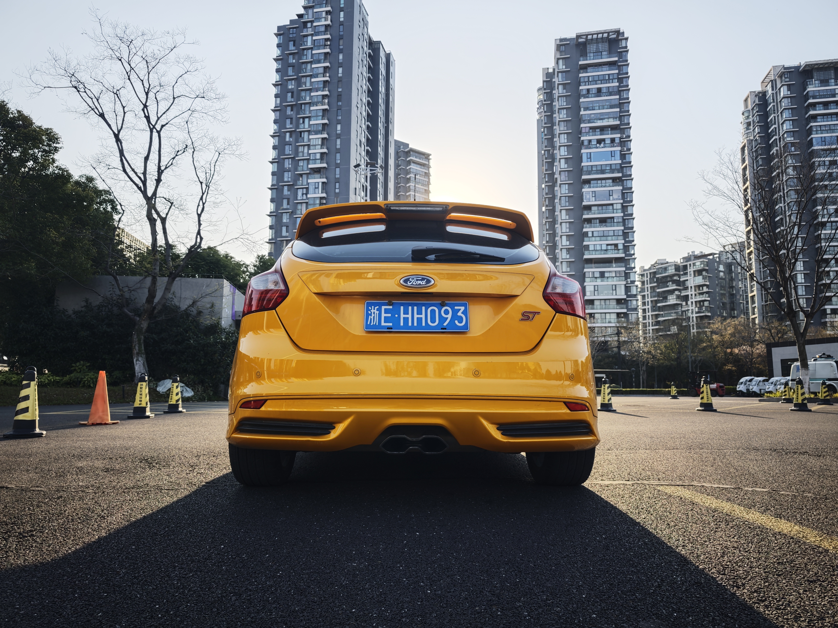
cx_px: 419
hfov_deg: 73.9
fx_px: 557
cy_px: 314
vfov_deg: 58.9
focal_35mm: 23
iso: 50
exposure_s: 1/356
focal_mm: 6.55
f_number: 1.62
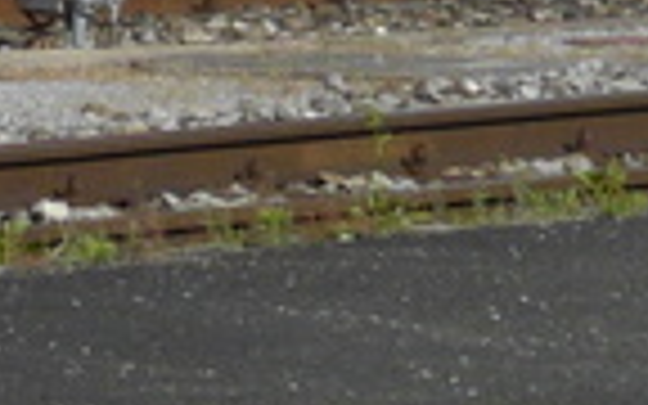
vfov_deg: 2.2
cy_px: -801
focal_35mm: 580
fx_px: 10243
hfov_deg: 3.5
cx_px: -1251
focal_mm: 12.9
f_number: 5.6
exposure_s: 1/500
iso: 100
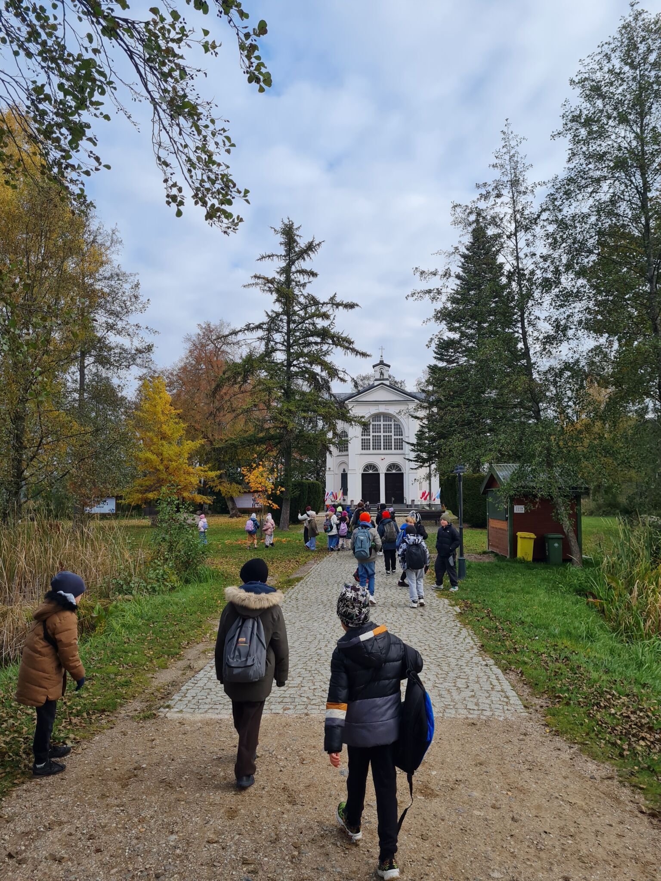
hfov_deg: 53.1
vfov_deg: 67.3
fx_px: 662
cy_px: 440
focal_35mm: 26
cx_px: 330
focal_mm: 5.4
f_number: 1.8
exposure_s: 1/1096
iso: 50
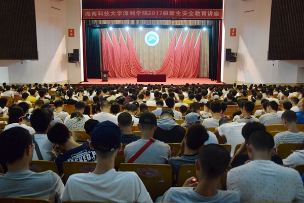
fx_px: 266
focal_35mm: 32
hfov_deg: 59.5
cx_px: 152
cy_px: 102
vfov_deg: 41.7
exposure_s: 1/30
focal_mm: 21
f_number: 4
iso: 1600
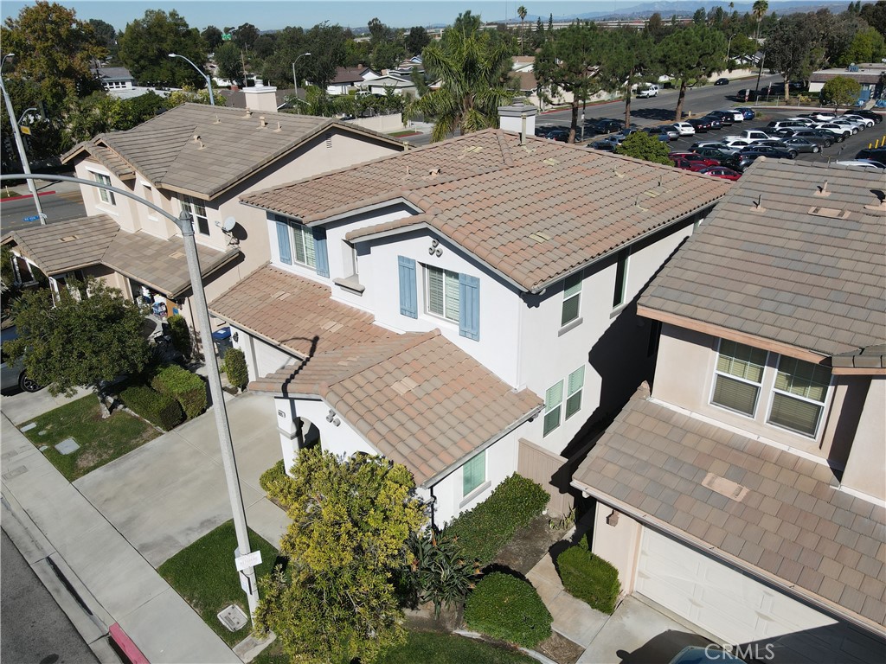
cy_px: 332
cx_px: 443
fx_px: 614
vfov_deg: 56.8
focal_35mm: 24
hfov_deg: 71.6
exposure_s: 1/1250
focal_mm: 4.5
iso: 100
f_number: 2.8
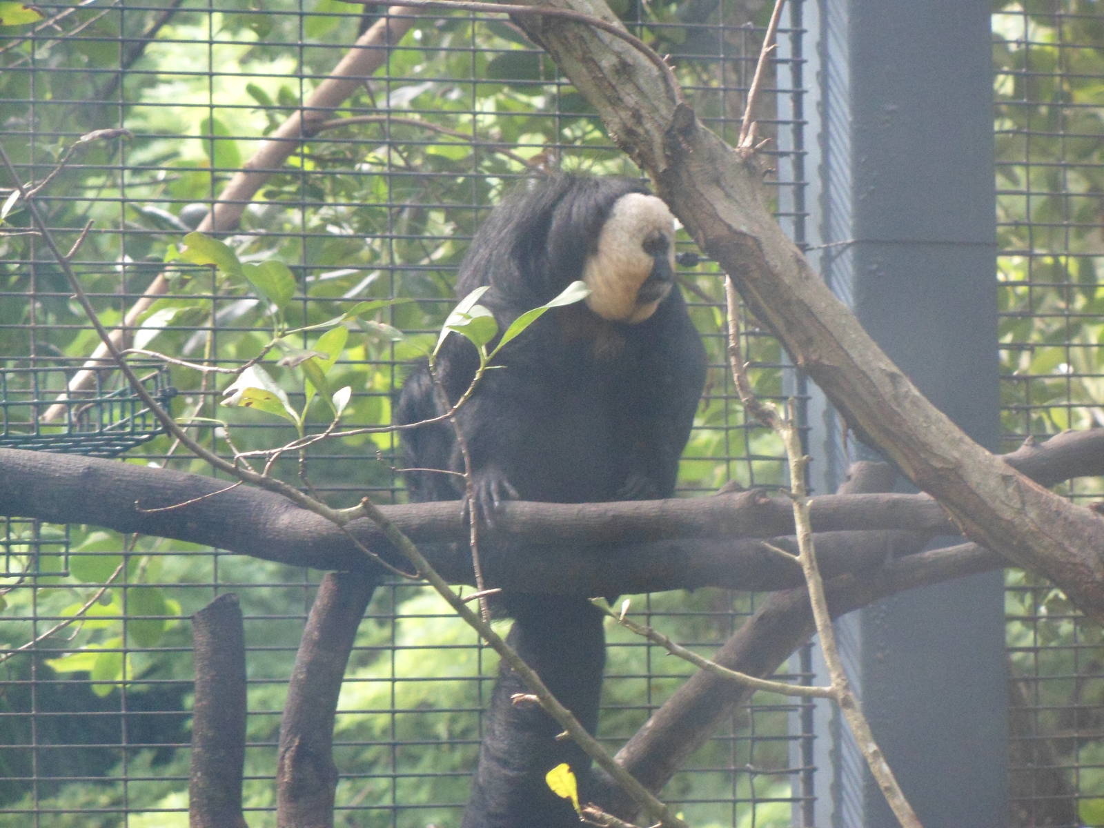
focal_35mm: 270
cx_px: 552
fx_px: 8611
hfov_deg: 7.3
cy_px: 414
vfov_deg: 5.5
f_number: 5.9
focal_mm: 46.8
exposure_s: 1/30
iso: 400
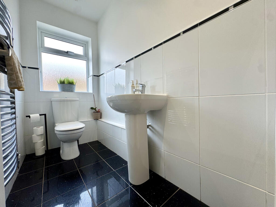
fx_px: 112
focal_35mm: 14
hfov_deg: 102.1
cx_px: 138
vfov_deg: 85.7
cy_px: 104
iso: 50
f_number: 2.2
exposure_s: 1/100
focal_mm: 2.22
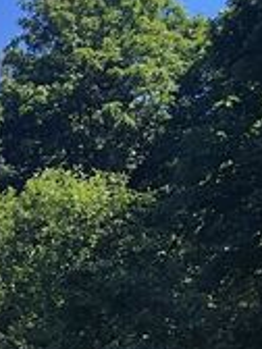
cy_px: 641
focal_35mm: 111
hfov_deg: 12.0
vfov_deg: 15.2
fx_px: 1120
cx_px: -243
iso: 20
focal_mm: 3.99
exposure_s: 1/407
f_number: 1.8
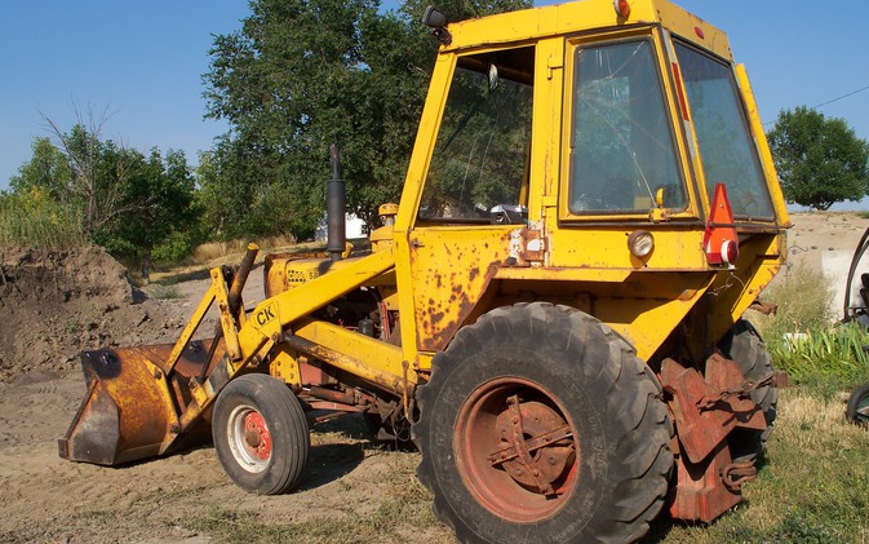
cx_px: 443
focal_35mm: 39
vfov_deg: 32.8
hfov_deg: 50.4
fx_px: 924
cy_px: 267
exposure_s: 1/400
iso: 64
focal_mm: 7.54
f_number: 5
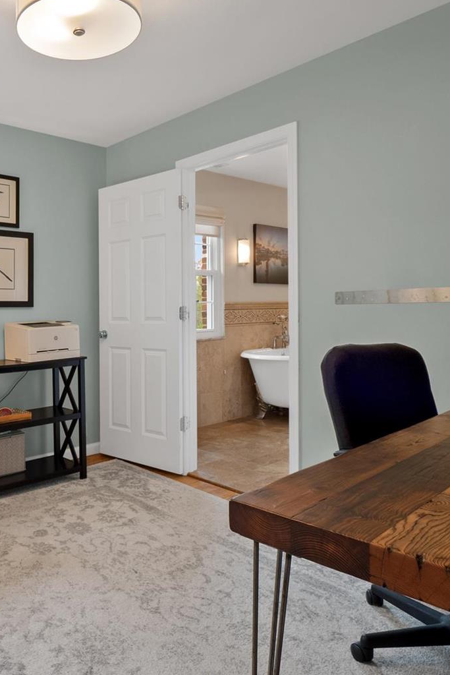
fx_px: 469
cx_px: 76
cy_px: 325
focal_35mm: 25
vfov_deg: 71.5
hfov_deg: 47.8
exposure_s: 1/3
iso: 400
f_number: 10
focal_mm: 8
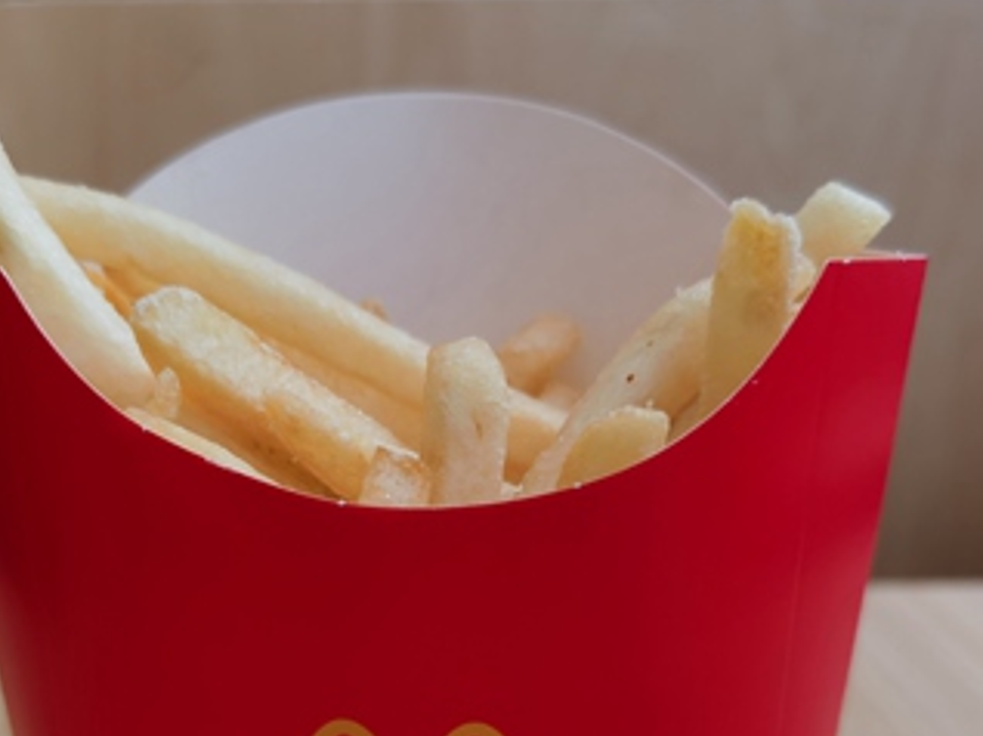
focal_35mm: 51
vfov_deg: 27.7
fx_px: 1447
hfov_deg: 37.4
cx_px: 408
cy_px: 634
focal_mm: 5.56
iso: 50
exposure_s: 1/216
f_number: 1.6
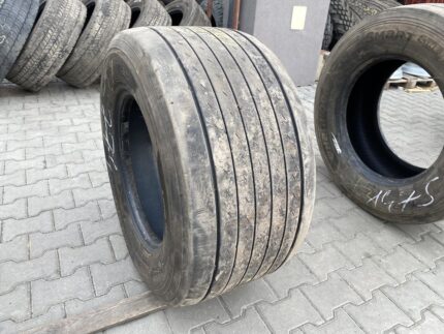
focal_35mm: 26
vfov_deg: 53.1
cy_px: 167
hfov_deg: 67.3
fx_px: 334
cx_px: 222
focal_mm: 4.25
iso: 32
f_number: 1.8
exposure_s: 1/126
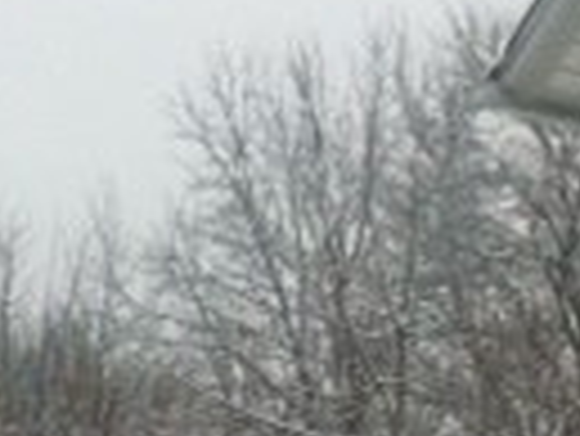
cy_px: 719
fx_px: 2901
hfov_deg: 10.8
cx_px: 967
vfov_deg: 8.3
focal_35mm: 173
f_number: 2.8
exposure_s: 1/363
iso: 80
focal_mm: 3.85
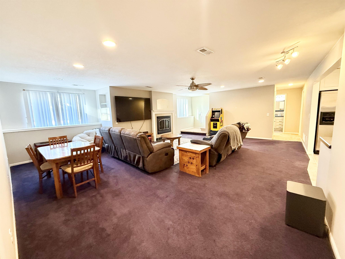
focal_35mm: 14
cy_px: 130
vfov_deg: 85.7
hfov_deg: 102.1
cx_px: 172
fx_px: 140
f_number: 2.2
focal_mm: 2.22
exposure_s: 1/60
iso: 400
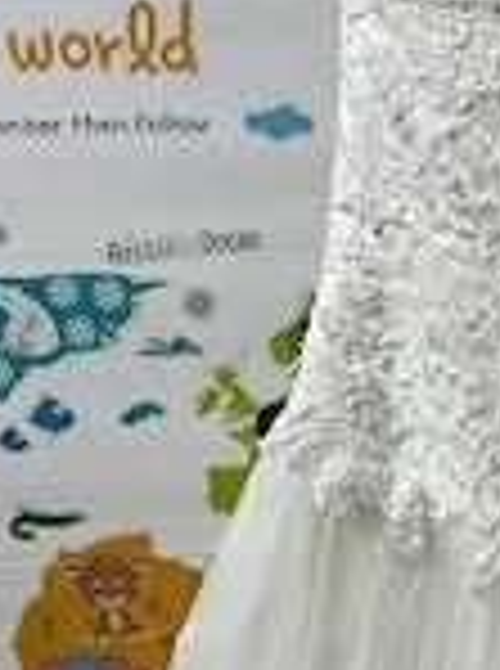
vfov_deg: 27.4
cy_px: 517
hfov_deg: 19.5
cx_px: 626
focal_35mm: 70
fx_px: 1354
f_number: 1.5
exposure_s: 1/50
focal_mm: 5.7
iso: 100
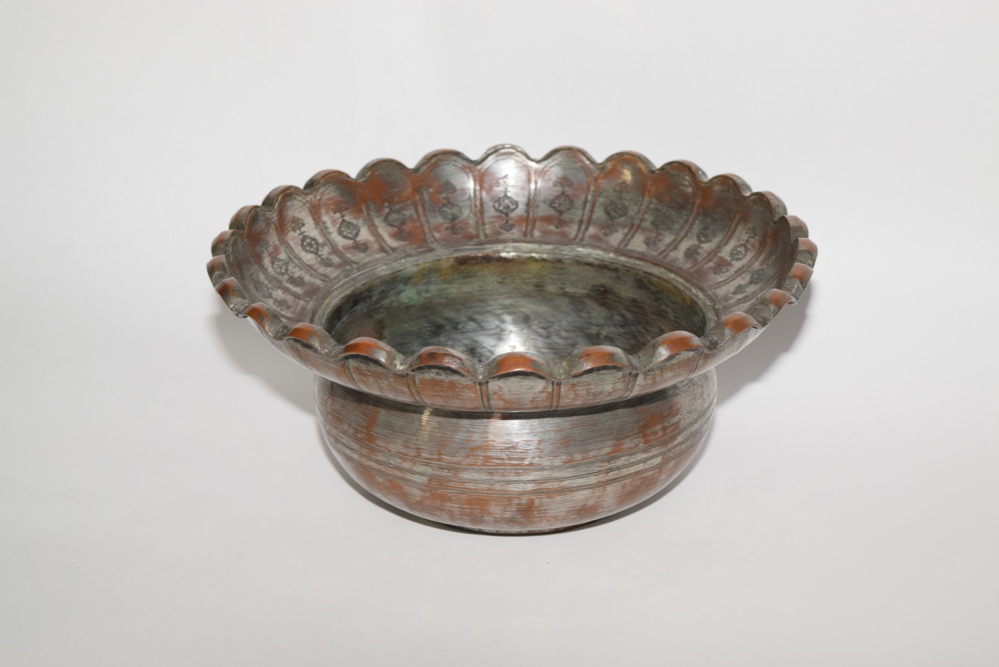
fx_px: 2290
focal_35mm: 82
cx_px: 500
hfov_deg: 24.6
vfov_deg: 16.6
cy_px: 334
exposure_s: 1/60
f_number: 5.6
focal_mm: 55
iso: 800
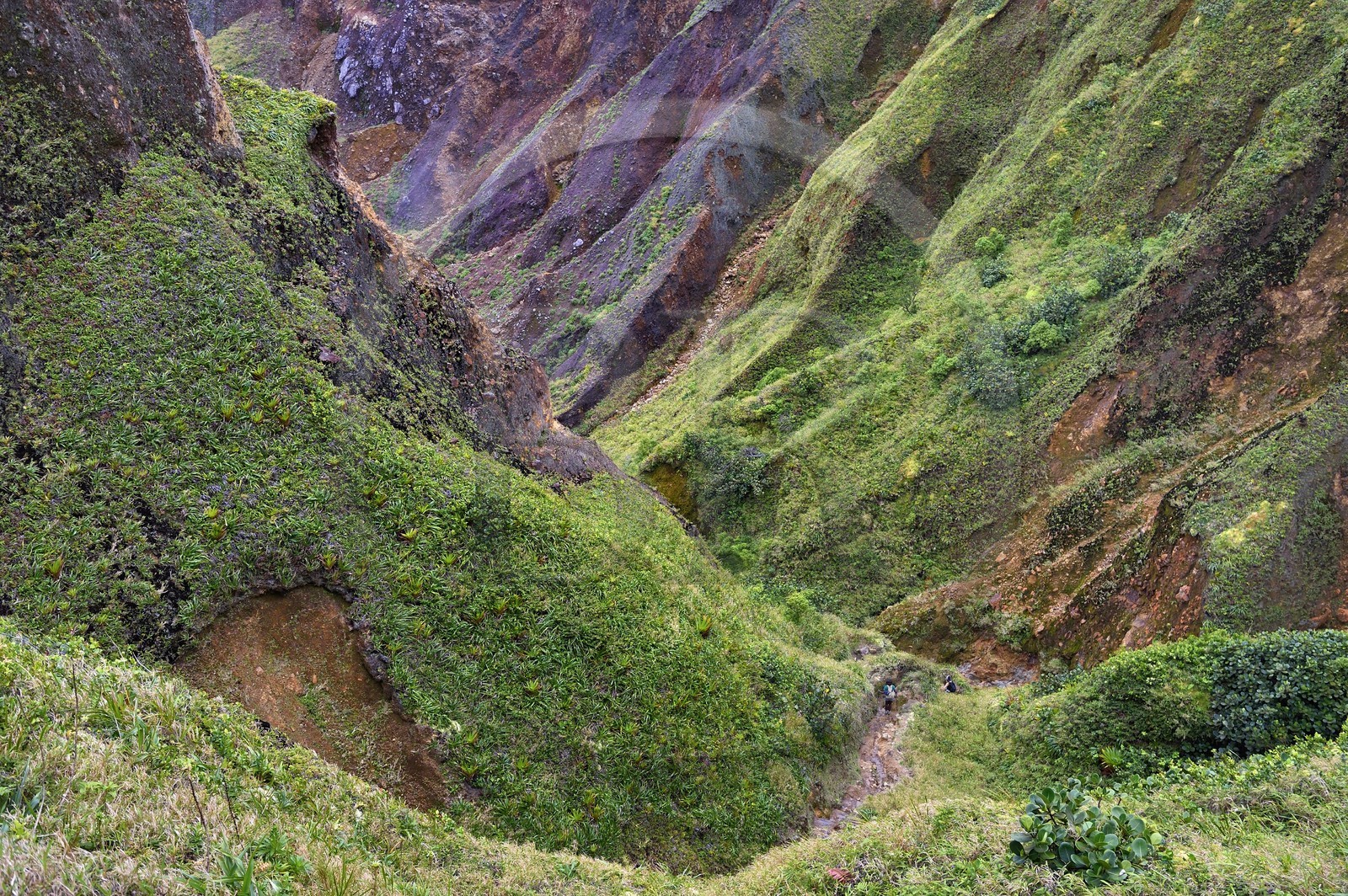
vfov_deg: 37.8
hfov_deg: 54.5
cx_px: 674
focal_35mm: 35
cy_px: 448
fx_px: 1309
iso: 200
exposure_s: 1/80
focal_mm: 35
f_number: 6.3
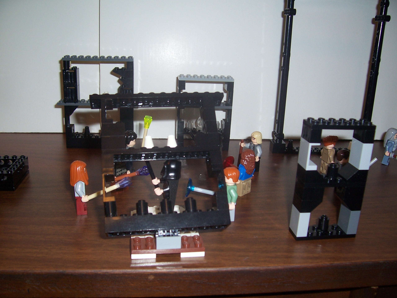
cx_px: 198
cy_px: 149
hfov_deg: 54.0
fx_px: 390
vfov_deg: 41.8
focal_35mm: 34
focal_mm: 5.6
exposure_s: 1/60
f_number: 2.7
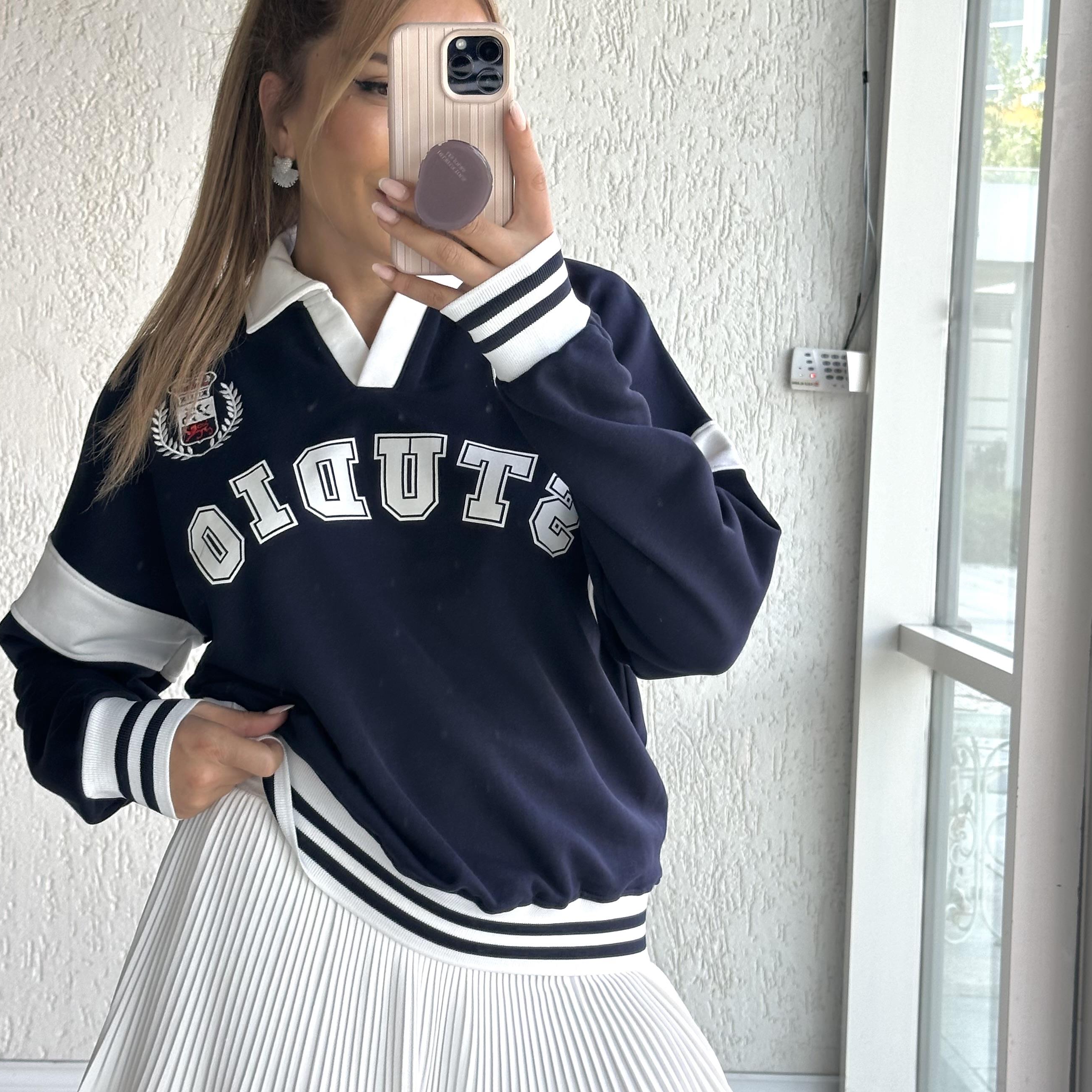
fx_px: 2356
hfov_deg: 26.1
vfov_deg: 26.1
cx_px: 511
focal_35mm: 66
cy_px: 498
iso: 64
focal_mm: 6.86
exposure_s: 1/263
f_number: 1.78
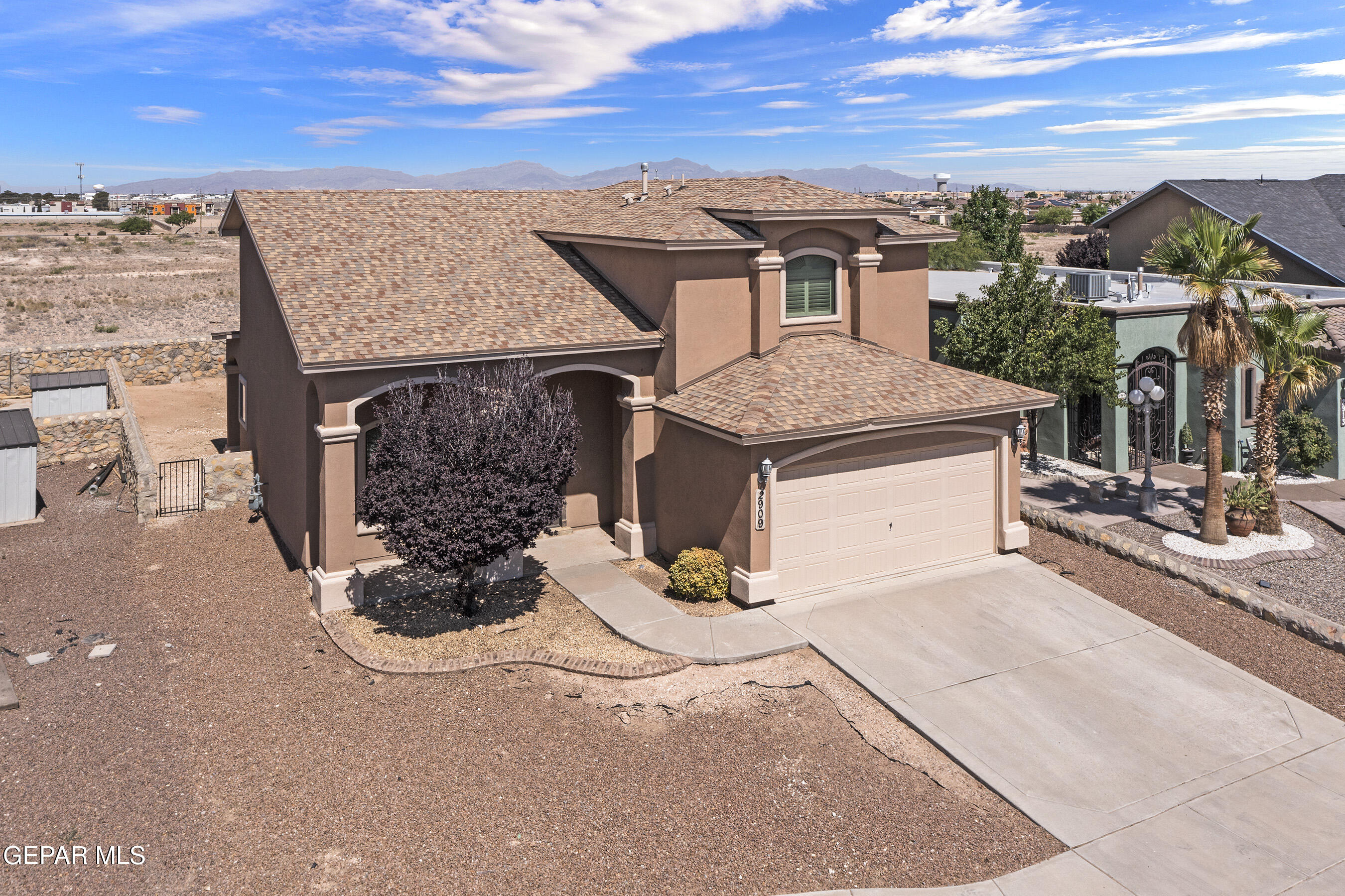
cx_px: 672
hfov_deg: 65.5
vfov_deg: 46.4
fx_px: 1046
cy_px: 448
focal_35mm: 28
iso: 100
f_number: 6.3
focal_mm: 10.26
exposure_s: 1/800
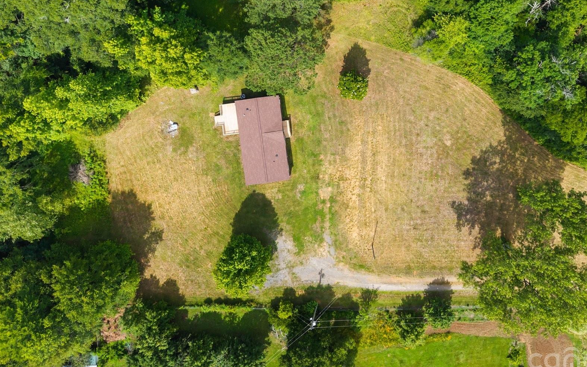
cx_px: 358
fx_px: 528
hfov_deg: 57.6
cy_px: 108
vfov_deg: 37.7
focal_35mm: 33
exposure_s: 1/1600
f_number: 1.8
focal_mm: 8.67
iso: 100
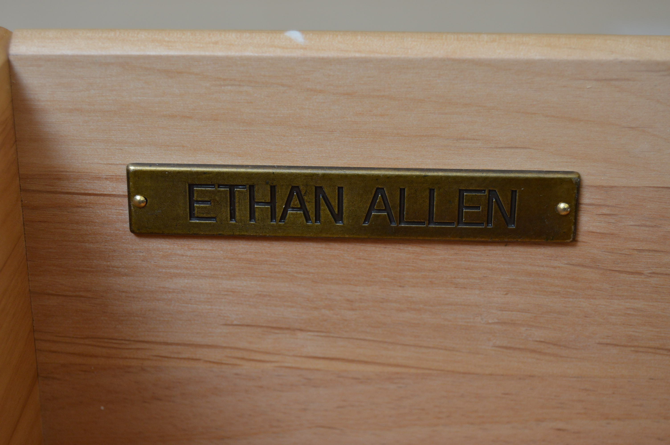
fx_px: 1534
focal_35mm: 82
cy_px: 222
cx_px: 335
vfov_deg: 16.5
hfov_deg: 24.6
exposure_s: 1/80
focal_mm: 55
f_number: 5.6
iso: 400
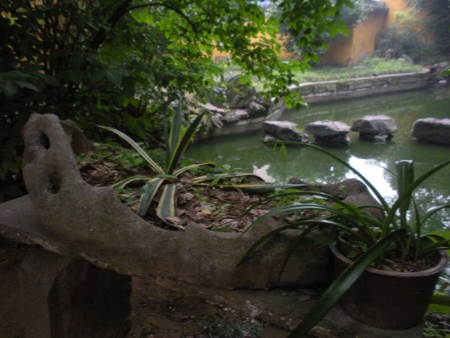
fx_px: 468
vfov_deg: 39.7
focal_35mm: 36
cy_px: 169
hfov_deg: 51.4
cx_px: 225
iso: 400
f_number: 3.5
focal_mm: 6.3
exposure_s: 1/52.4
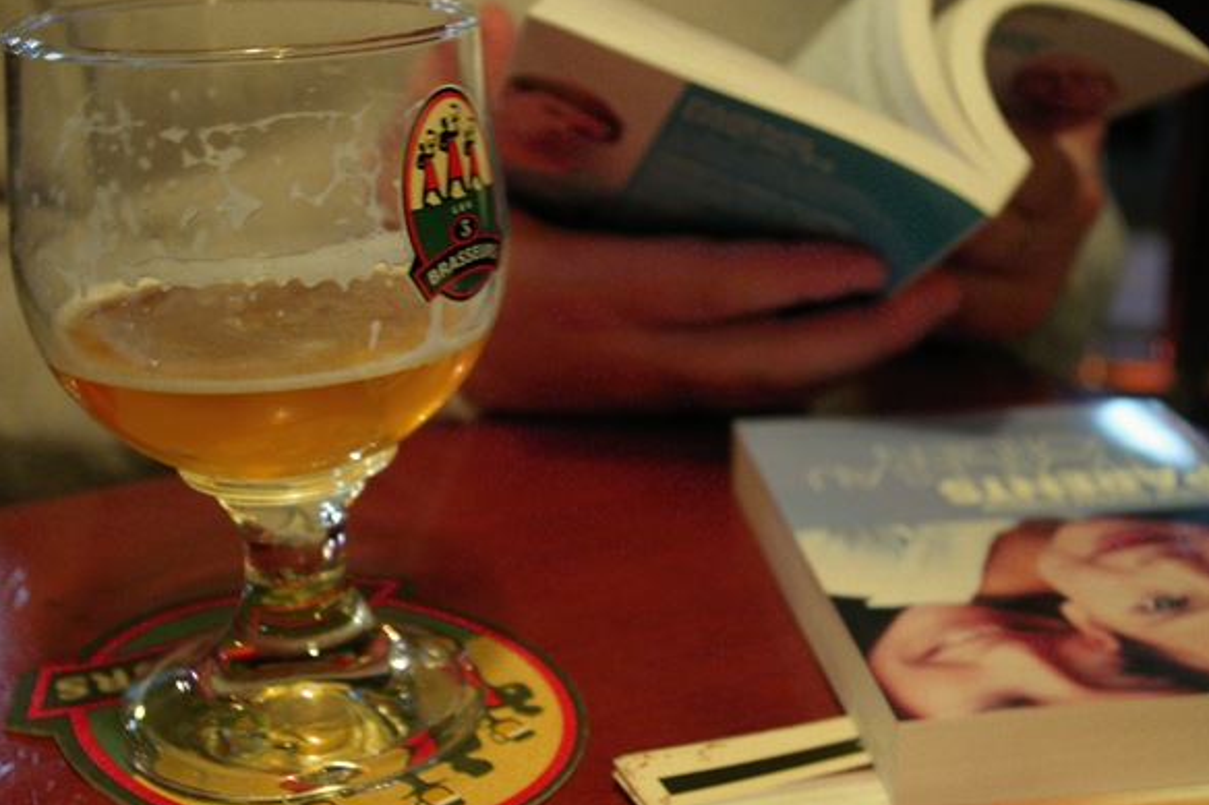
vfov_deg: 23.5
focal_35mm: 58
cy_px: 385
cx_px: 627
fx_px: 1932
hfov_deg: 34.7
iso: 800
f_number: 4.5
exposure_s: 1/6
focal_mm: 35
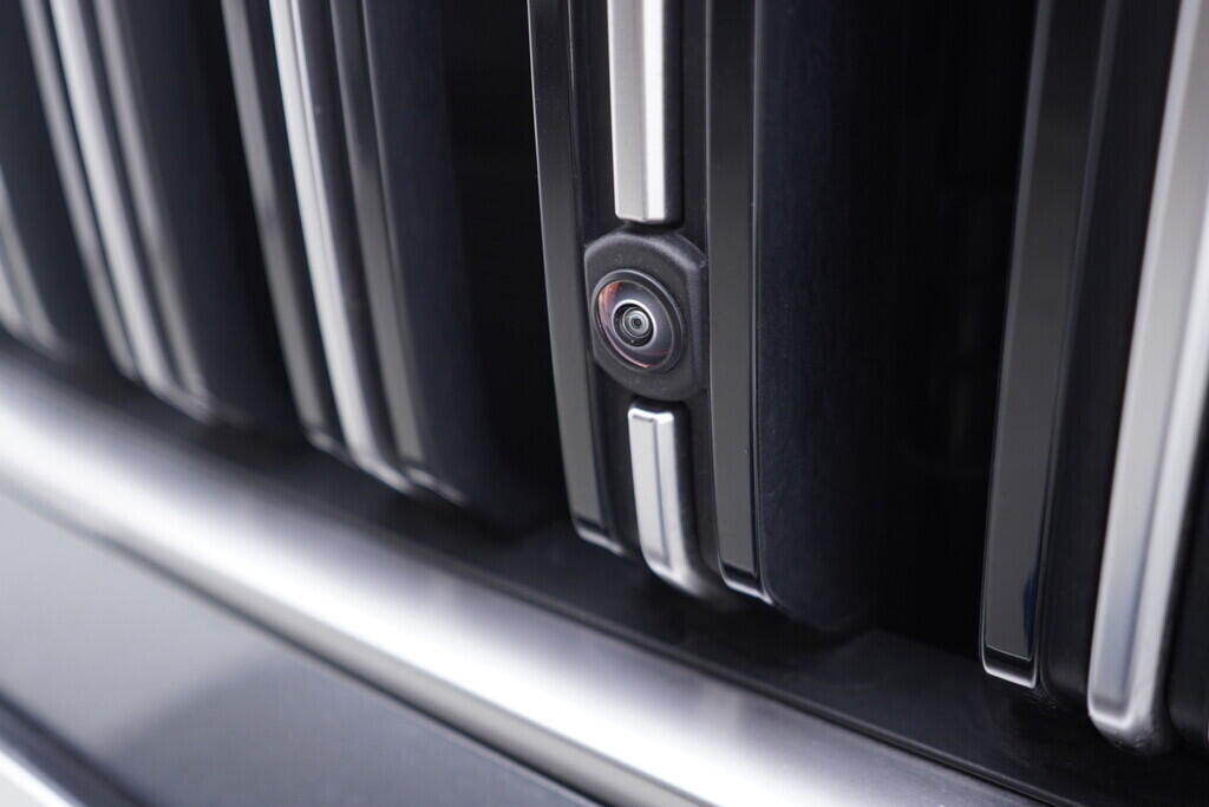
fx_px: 1209
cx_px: 604
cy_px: 404
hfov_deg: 53.1
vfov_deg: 36.9
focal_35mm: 36
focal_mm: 24
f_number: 2.8
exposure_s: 1/40
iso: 320
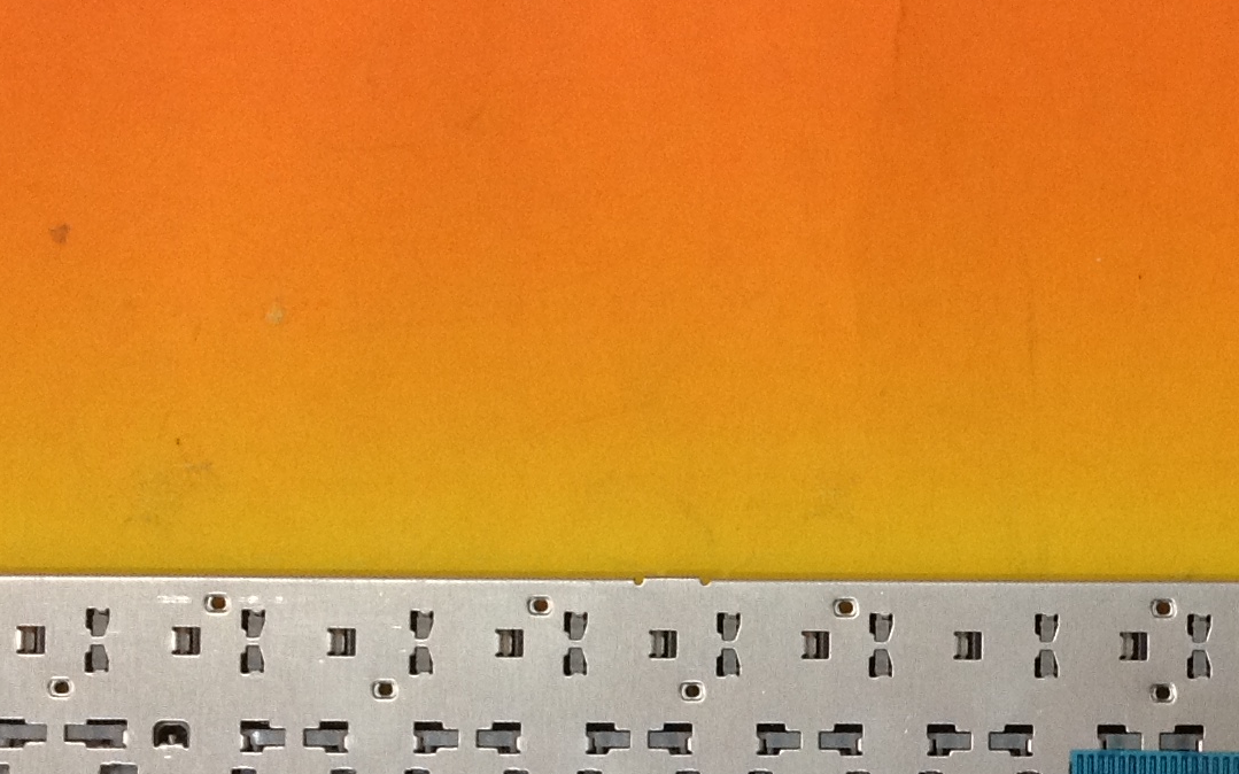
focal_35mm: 89
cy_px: 819
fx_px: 3005
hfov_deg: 22.8
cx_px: 1083
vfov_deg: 14.4
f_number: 2.4
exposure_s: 1/15
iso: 125
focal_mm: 4.28
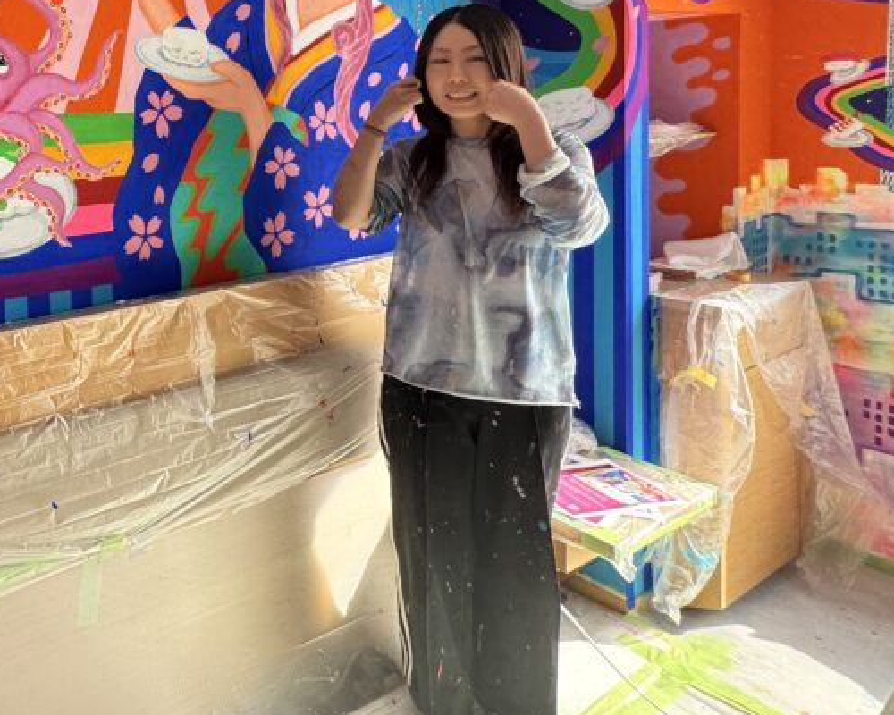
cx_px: 59
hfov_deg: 53.0
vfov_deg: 48.8
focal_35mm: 28
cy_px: 150
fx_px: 741
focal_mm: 2.22
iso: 50
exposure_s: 1/99
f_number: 2.2
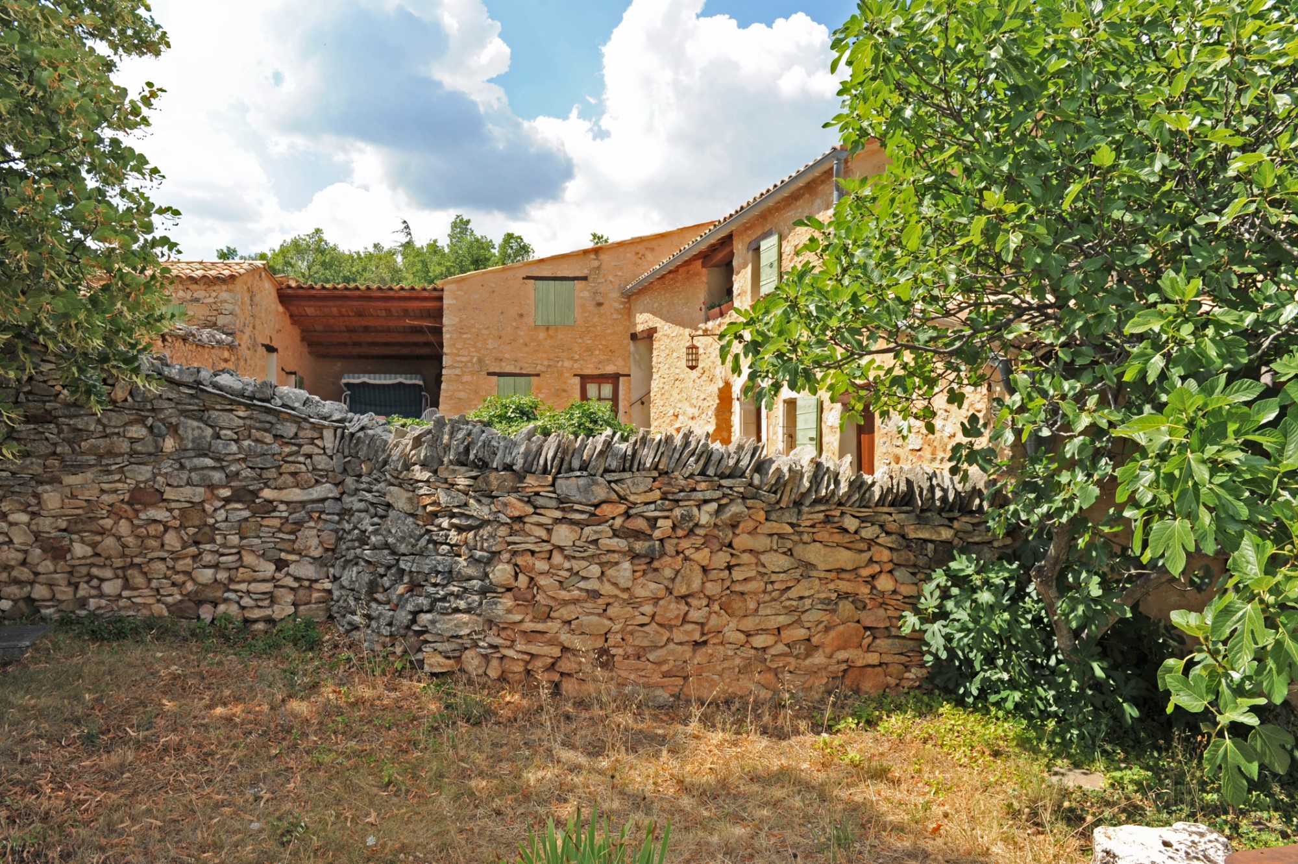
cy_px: 432
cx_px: 649
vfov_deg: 53.1
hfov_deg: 73.8
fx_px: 865
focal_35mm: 24
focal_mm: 24
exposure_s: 1/250
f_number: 8
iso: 200
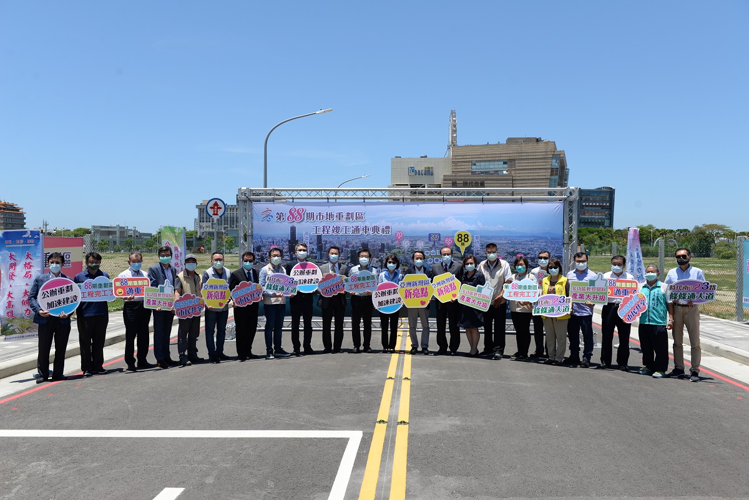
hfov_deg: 63.6
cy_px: 250
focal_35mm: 29
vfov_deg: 45.0
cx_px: 374
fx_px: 604
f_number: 7.1
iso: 100
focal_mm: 29
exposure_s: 1/400
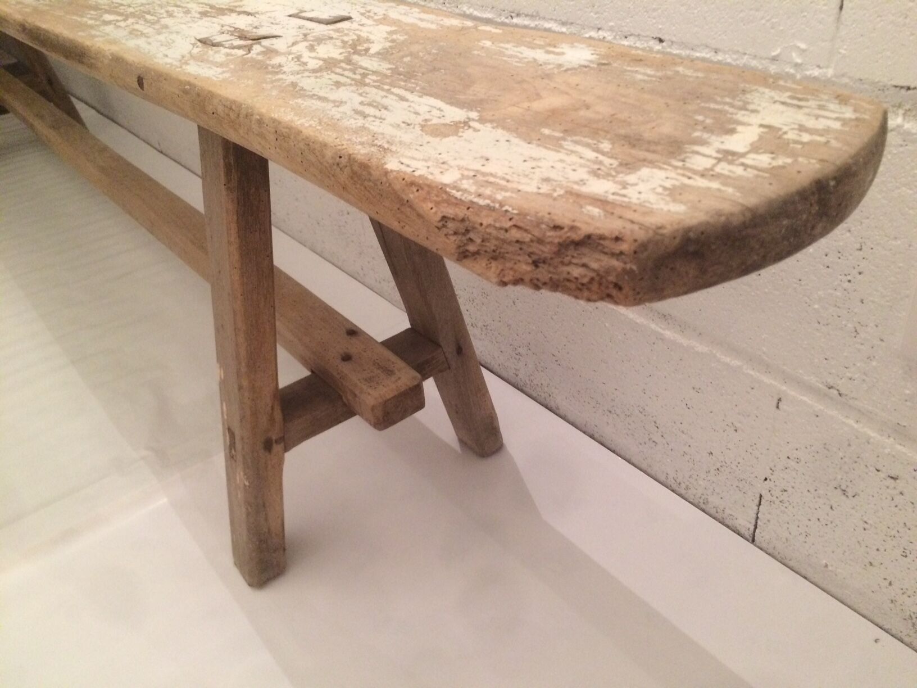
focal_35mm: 29
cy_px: 344
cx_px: 458
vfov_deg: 48.2
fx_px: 768
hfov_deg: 61.7
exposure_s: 1/33
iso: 320
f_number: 2.2
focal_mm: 4.15
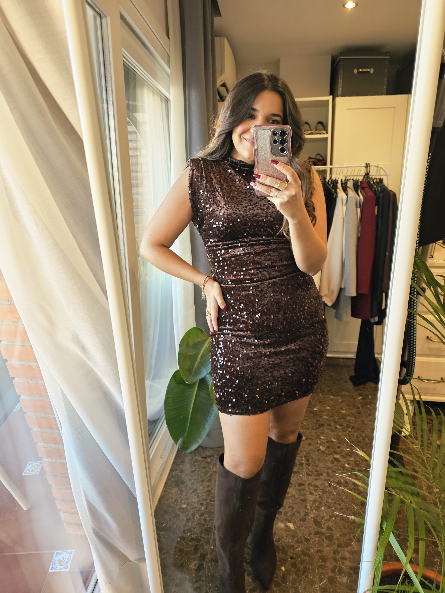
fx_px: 394
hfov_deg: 58.9
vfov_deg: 73.9
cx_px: 222
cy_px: 296
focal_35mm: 23
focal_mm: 6.3
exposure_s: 1/142
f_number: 1.7
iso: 320
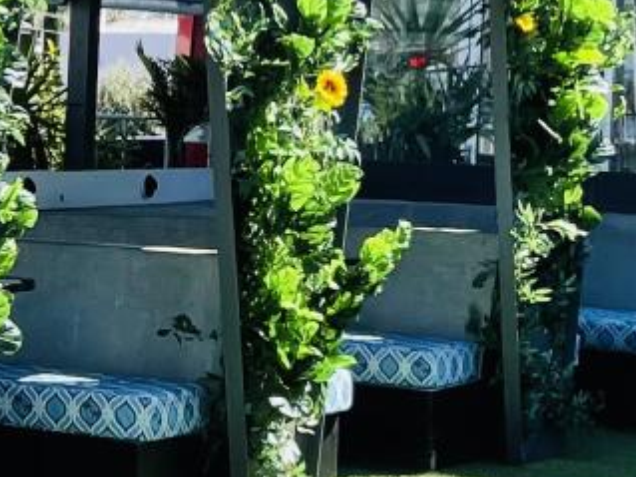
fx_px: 2516
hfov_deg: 13.4
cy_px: 162
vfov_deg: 10.8
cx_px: -381
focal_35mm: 137
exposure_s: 1/1984
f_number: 1.6
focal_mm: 4.2
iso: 32
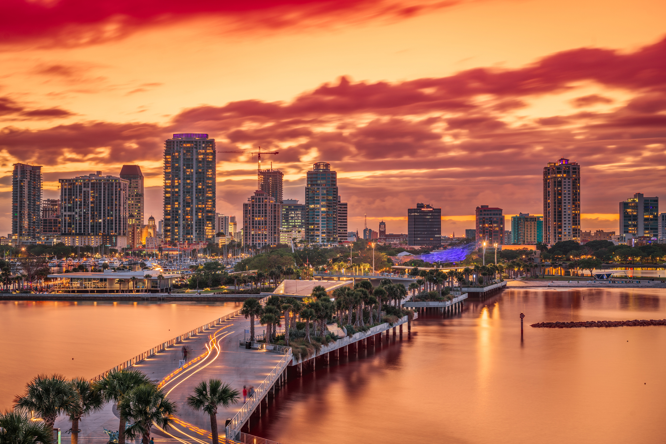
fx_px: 962
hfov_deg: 38.2
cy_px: 222
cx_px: 333
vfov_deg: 26.0
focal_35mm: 52
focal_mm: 52
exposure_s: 30
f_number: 8
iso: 64
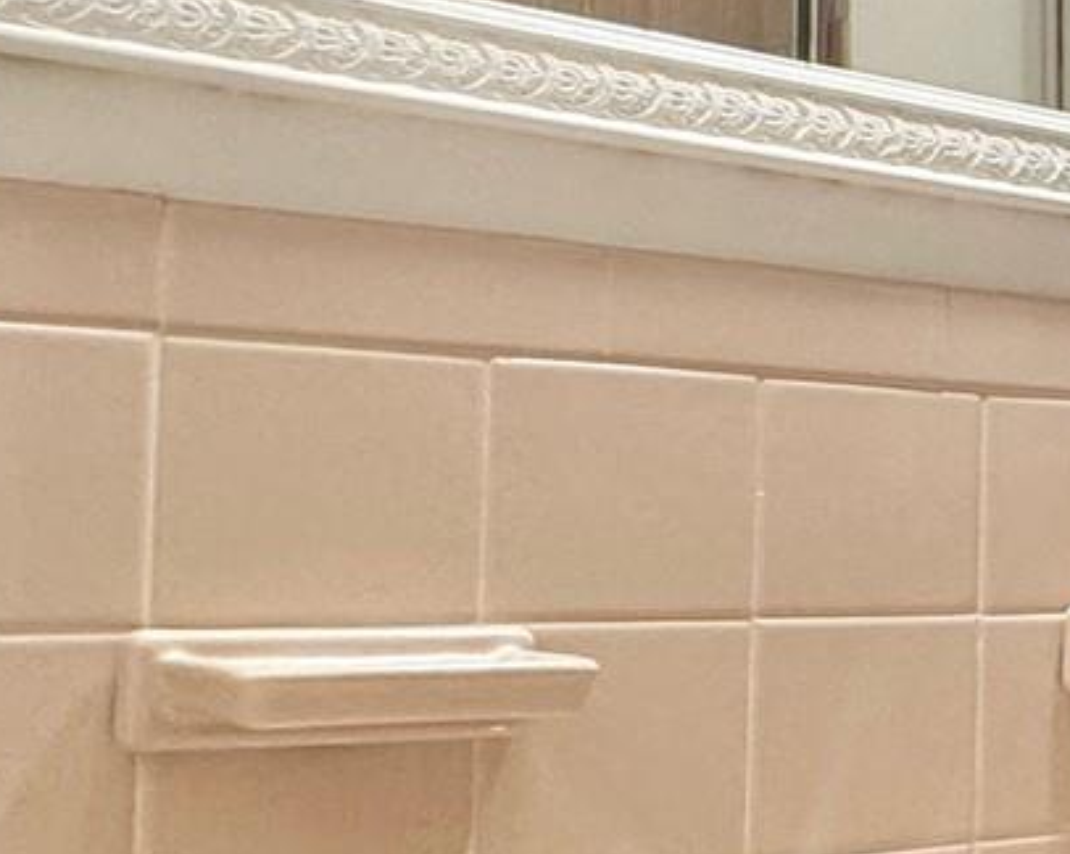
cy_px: 453
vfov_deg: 22.1
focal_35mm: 69
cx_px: 1903
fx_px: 2183
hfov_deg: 20.2
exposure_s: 1/120
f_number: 2.2
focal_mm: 2.22
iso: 250
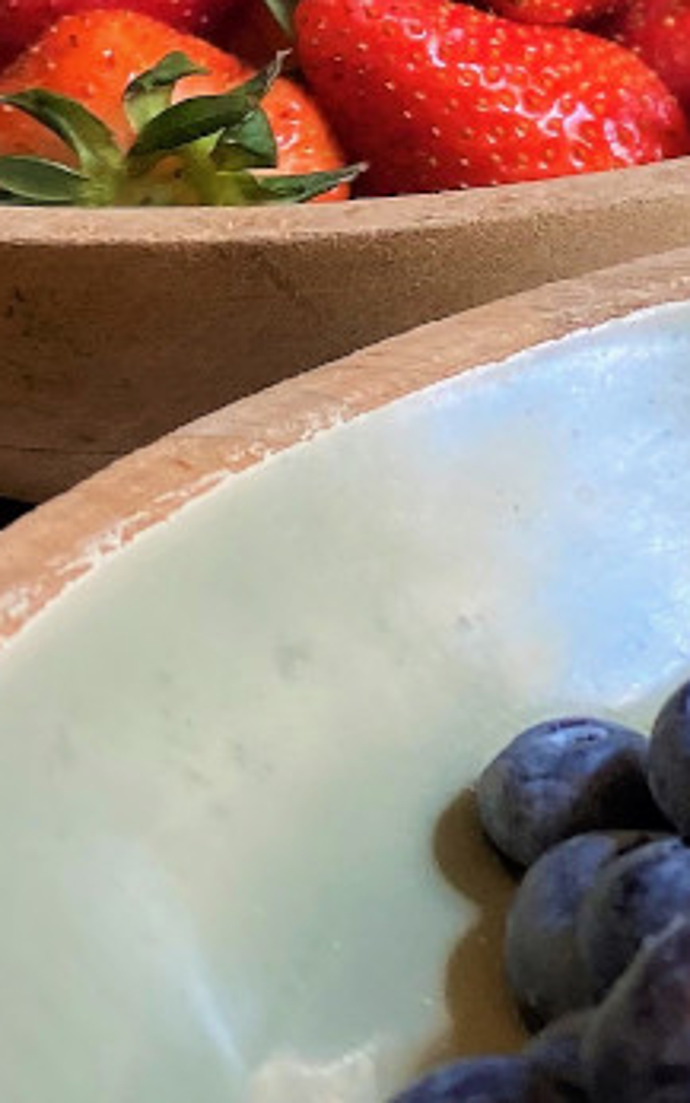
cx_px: 1391
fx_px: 3368
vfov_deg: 18.0
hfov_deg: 10.7
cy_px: -51
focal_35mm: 112
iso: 50
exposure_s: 1/100
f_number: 1.8
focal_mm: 4.25
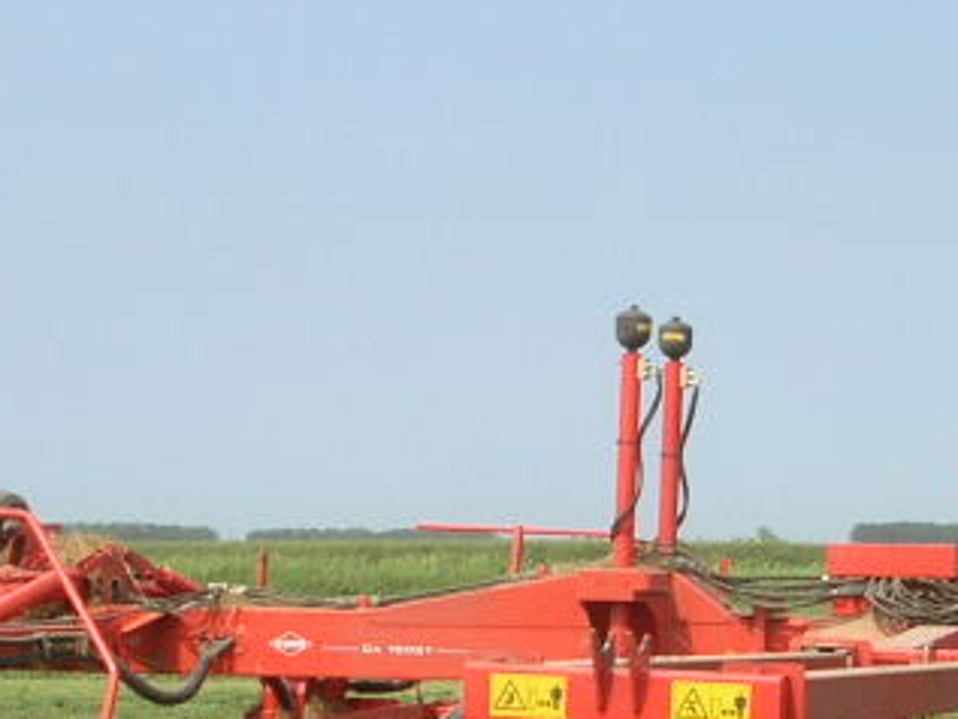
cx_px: 692
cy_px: 583
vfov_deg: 13.0
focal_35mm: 113
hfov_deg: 17.3
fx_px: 3128
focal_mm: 5.8
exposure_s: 1/284
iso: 50
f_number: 5.6
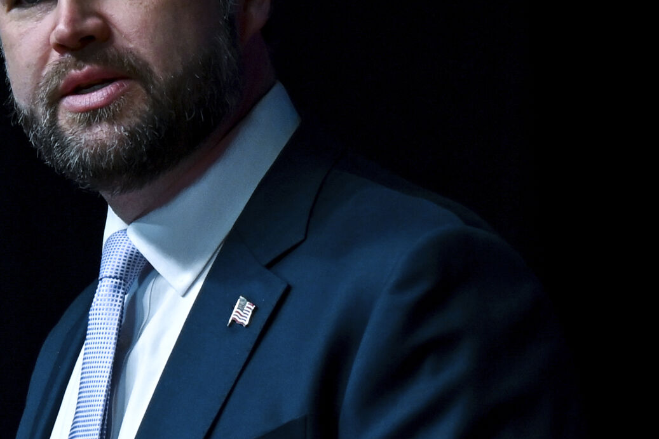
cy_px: 91
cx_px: 113
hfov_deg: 6.1
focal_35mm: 340
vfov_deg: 4.0
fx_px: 6222
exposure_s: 1/250
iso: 640
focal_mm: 200
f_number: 2.8
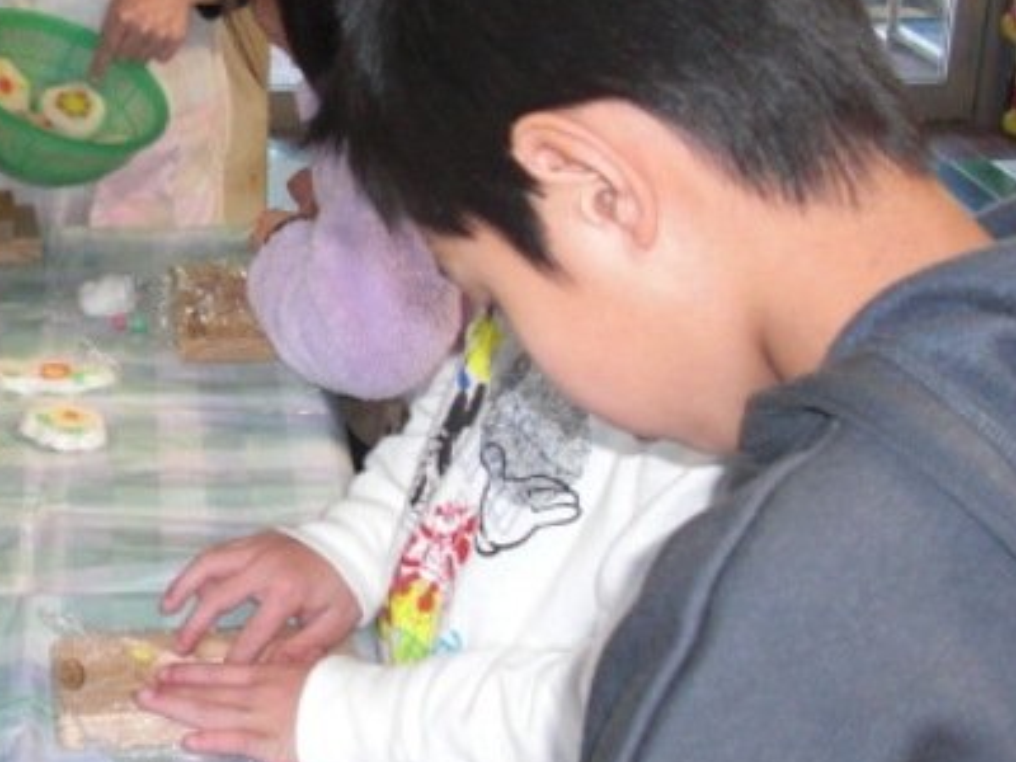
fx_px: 2113
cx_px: 84
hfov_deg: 26.1
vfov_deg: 20.4
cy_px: 323
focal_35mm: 72
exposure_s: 1/60
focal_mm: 6.3
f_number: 2.8
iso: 200
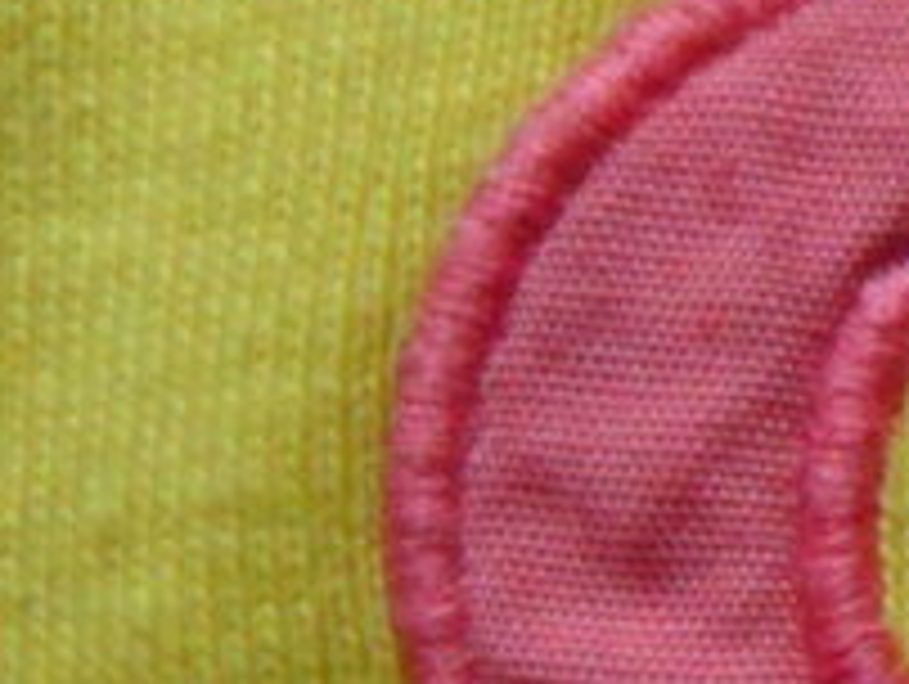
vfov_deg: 9.2
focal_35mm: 158
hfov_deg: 10.0
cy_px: 958
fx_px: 4154
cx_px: 2536
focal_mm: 4.1
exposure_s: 1/30
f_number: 2.9
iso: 200
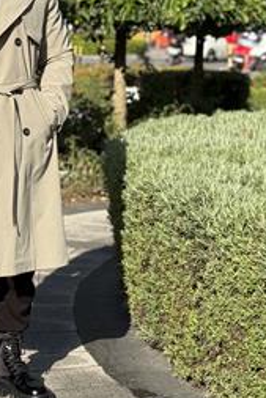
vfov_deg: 19.3
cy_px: 105
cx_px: 2
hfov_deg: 12.9
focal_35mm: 105
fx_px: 1162
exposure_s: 1/4329
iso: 64
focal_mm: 6.76
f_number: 1.78
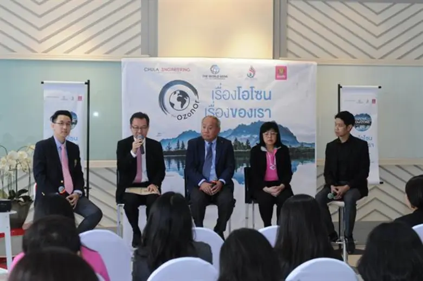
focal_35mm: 57
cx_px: 212
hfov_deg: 35.1
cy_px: 140
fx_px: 669
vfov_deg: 23.7
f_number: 4.5
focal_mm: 38
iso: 800
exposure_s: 1/60
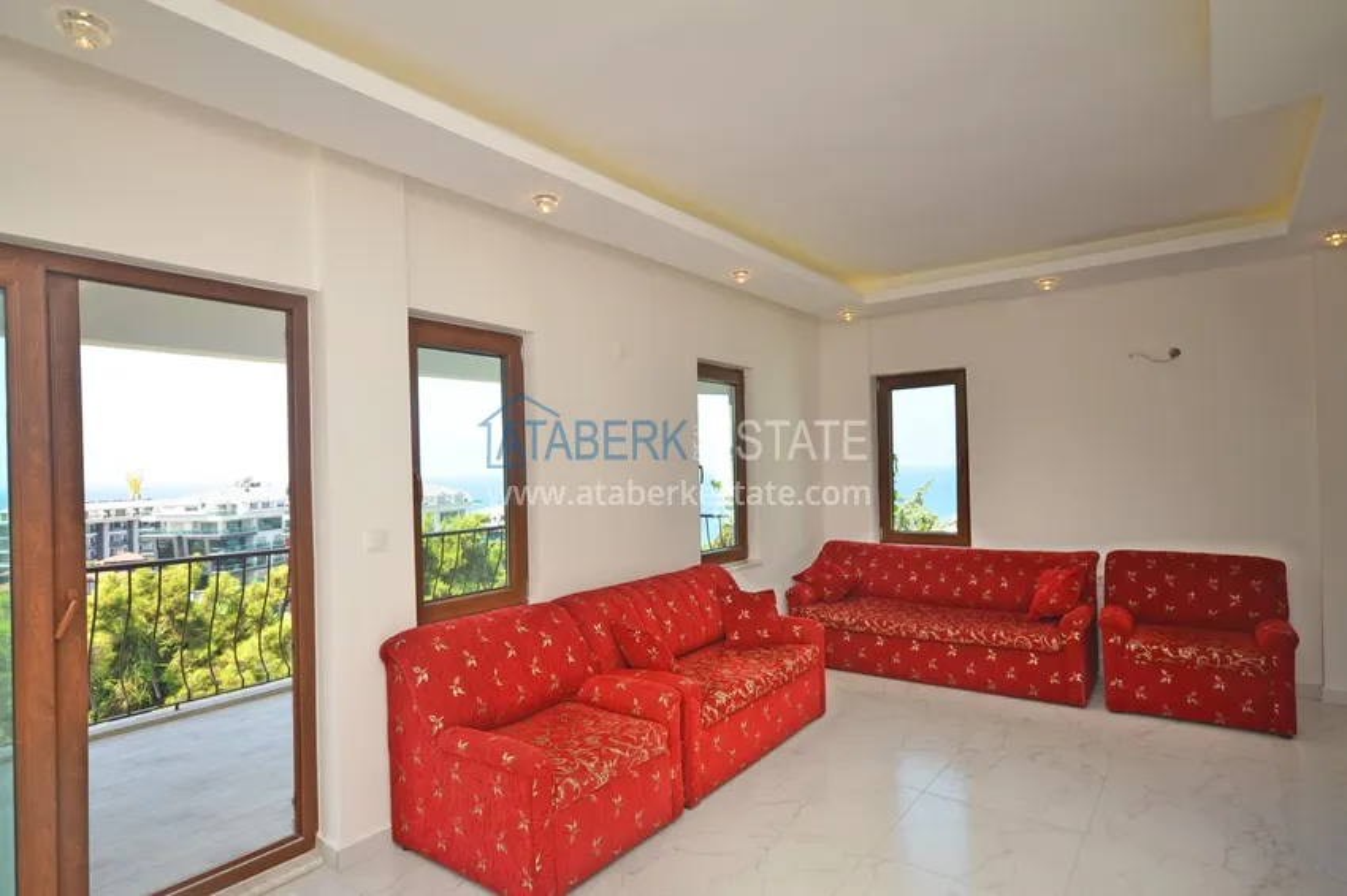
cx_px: 674
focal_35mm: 20
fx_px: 729
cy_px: 448
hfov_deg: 85.4
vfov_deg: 63.2
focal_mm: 13
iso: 125
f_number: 5.6
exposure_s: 1/125
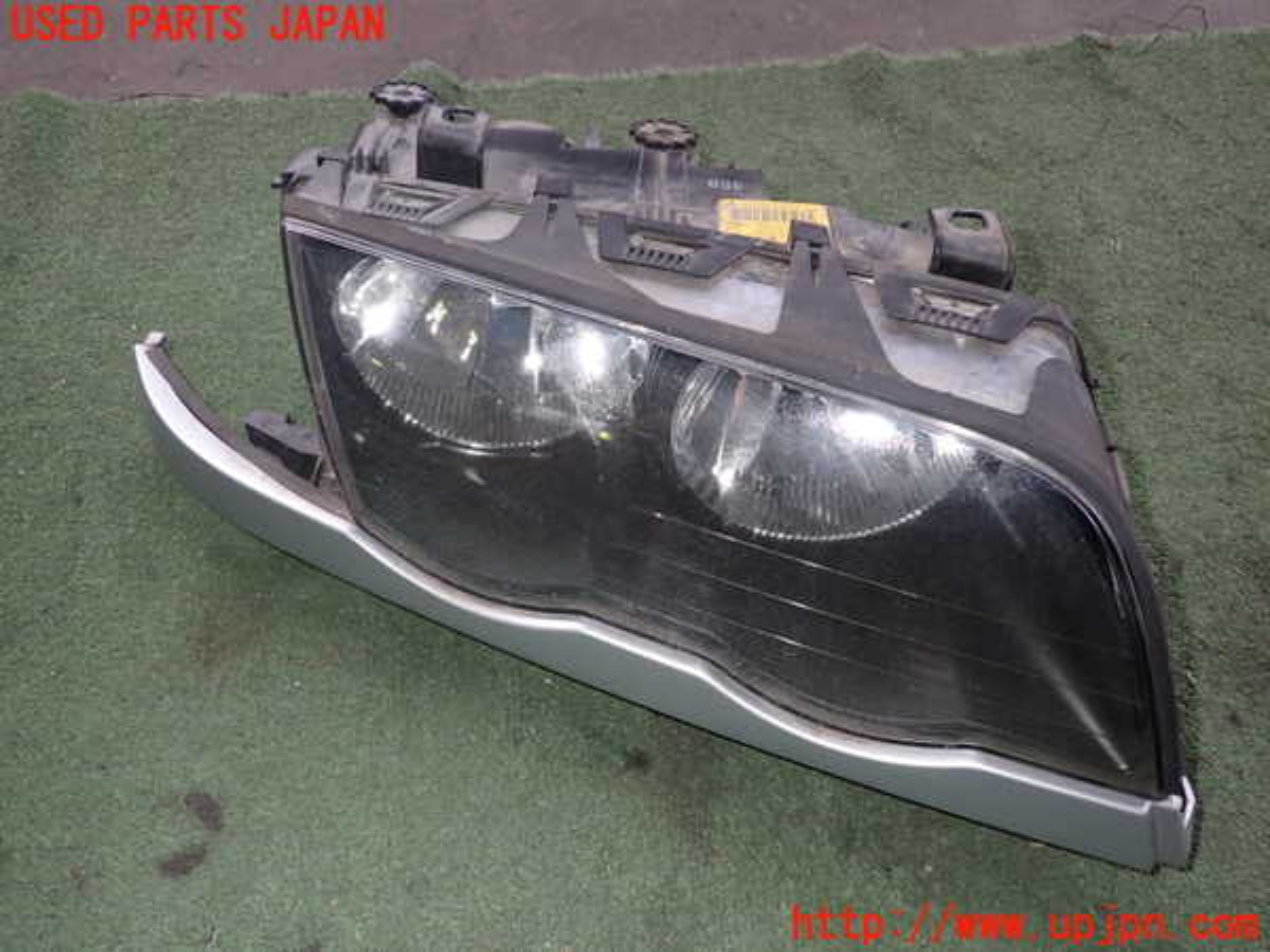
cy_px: 476
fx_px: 1101
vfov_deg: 46.8
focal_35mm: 30
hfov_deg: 60.0
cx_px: 635
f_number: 6.3
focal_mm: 5.4
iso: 125
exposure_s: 1/30
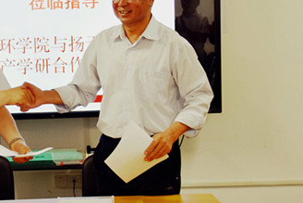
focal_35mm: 96
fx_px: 808
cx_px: 81
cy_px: 84
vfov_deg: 14.3
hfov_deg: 21.1
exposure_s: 1/60
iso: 400
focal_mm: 35
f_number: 4.2
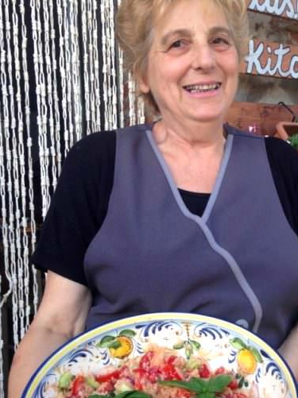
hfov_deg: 26.7
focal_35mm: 54
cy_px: 211
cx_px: 218
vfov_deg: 35.6
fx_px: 621
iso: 50
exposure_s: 1/120
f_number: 2.4
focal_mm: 4.12
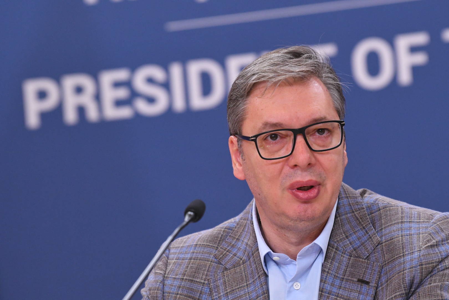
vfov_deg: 4.6
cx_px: 224
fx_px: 3741
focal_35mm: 300
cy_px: 150
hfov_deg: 6.9
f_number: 4
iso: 3200
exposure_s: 1/400
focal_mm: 200
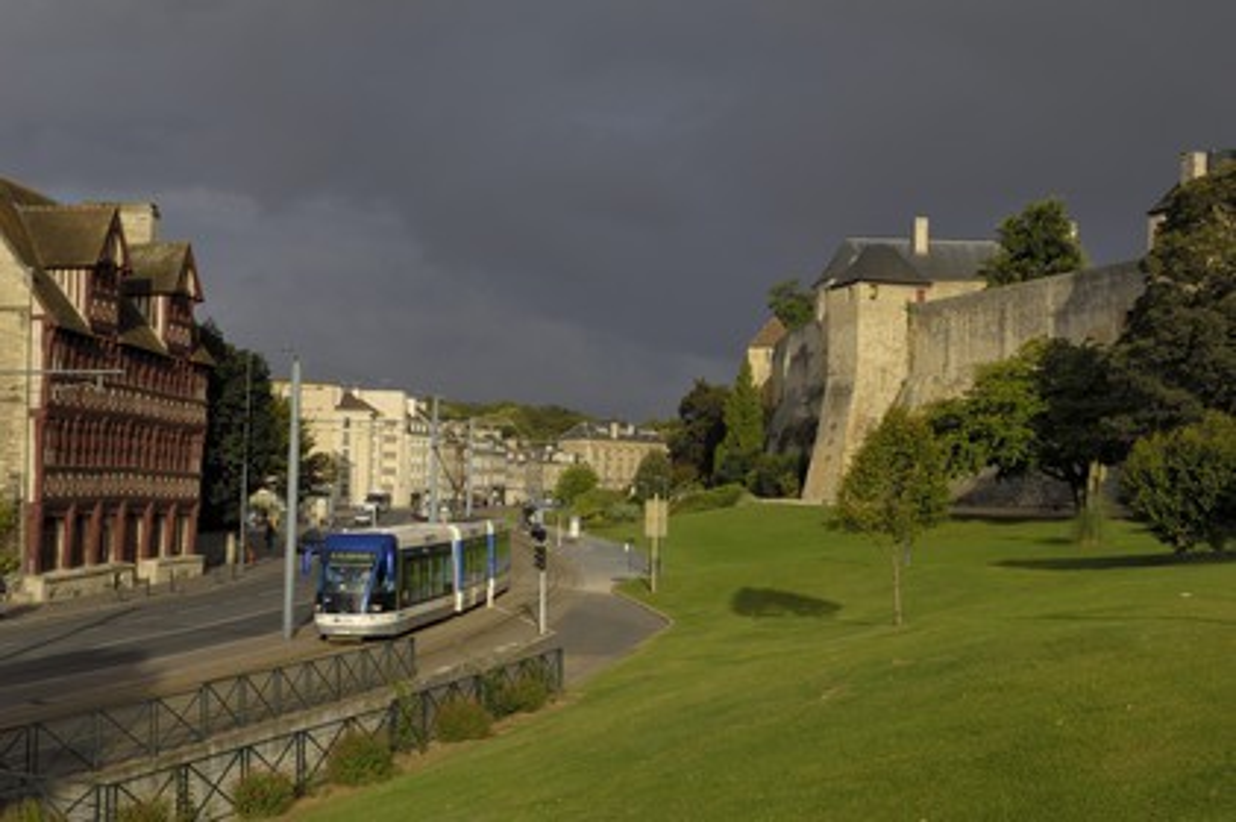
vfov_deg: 31.8
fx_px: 1441
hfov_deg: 46.4
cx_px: 618
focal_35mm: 42
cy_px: 411
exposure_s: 1/160
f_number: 11
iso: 100
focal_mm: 28
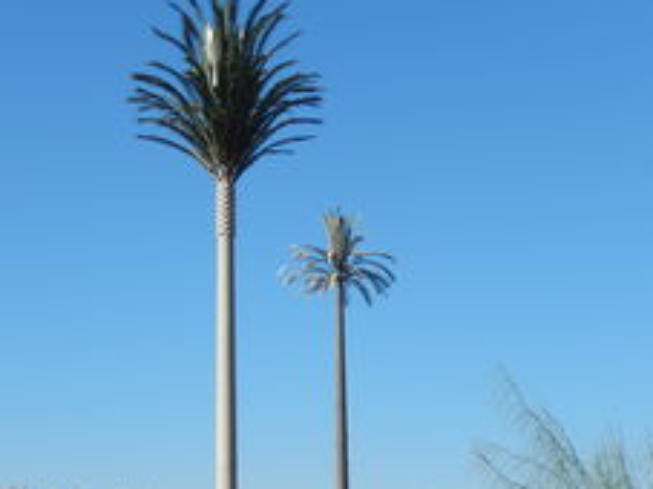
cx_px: 276
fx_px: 1697
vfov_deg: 16.3
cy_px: 400
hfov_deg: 21.8
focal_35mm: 90
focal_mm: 9.2
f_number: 4.5
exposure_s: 1/1000
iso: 125
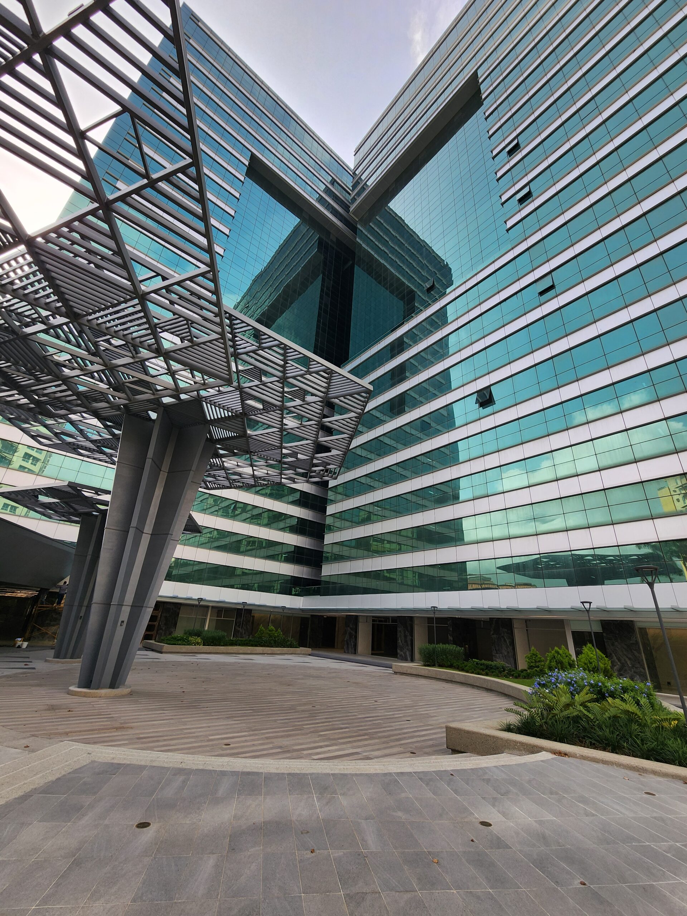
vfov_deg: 106.2
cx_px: 344
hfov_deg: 89.9
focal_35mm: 13
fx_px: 344
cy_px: 458
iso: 50
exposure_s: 1/666
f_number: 2.2
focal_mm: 2.2
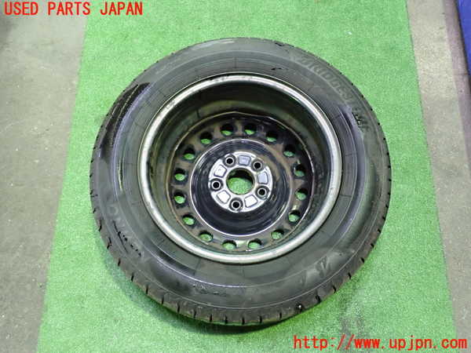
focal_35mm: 30
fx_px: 408
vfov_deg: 46.8
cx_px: 236
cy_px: 176
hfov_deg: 60.0
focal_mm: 5.4
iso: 800
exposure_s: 1/25
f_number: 2.3
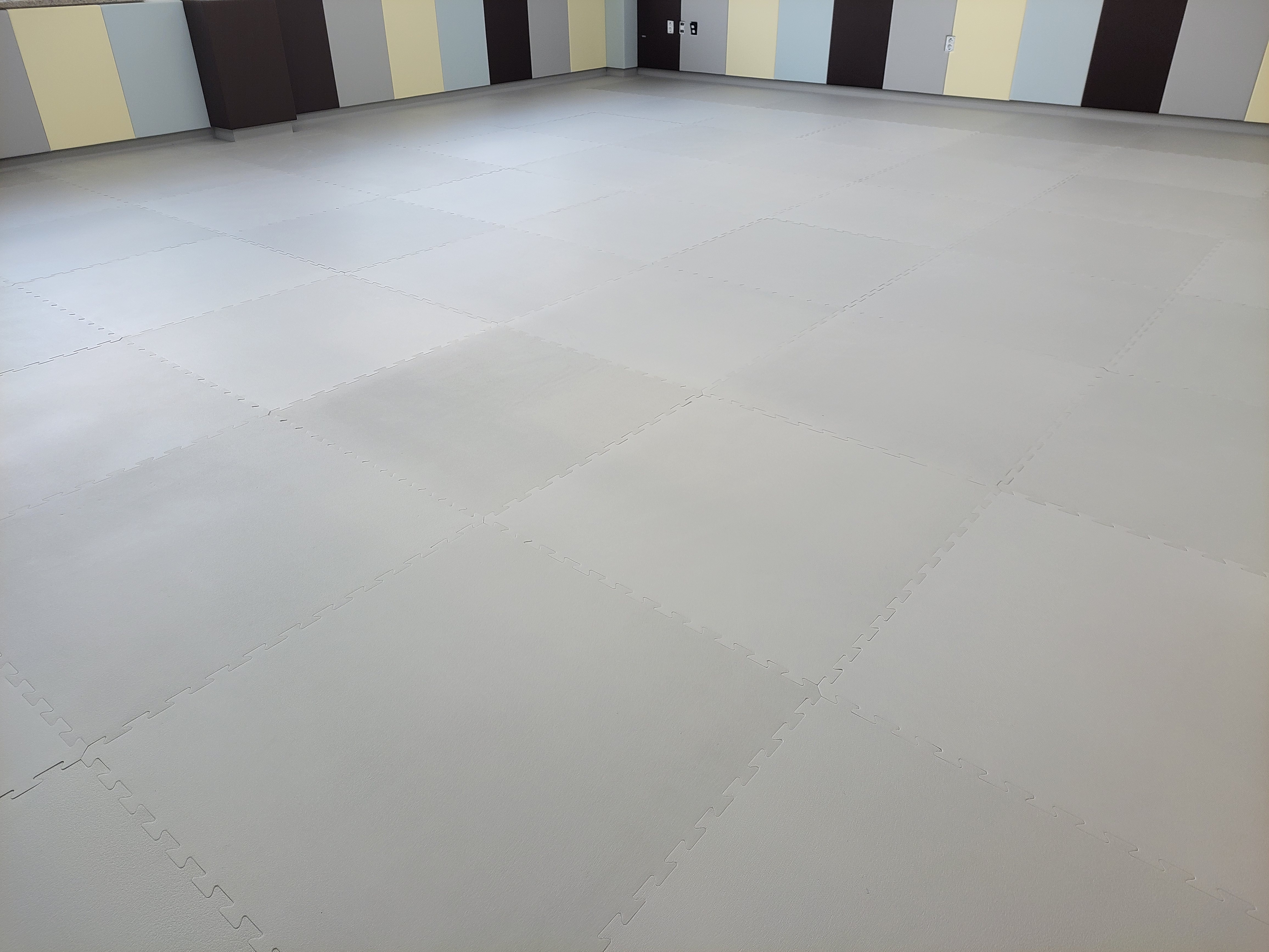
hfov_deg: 71.6
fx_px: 880
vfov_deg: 56.8
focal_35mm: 24
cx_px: 634
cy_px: 476
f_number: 1.8
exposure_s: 1/120
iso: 64
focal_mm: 5.23
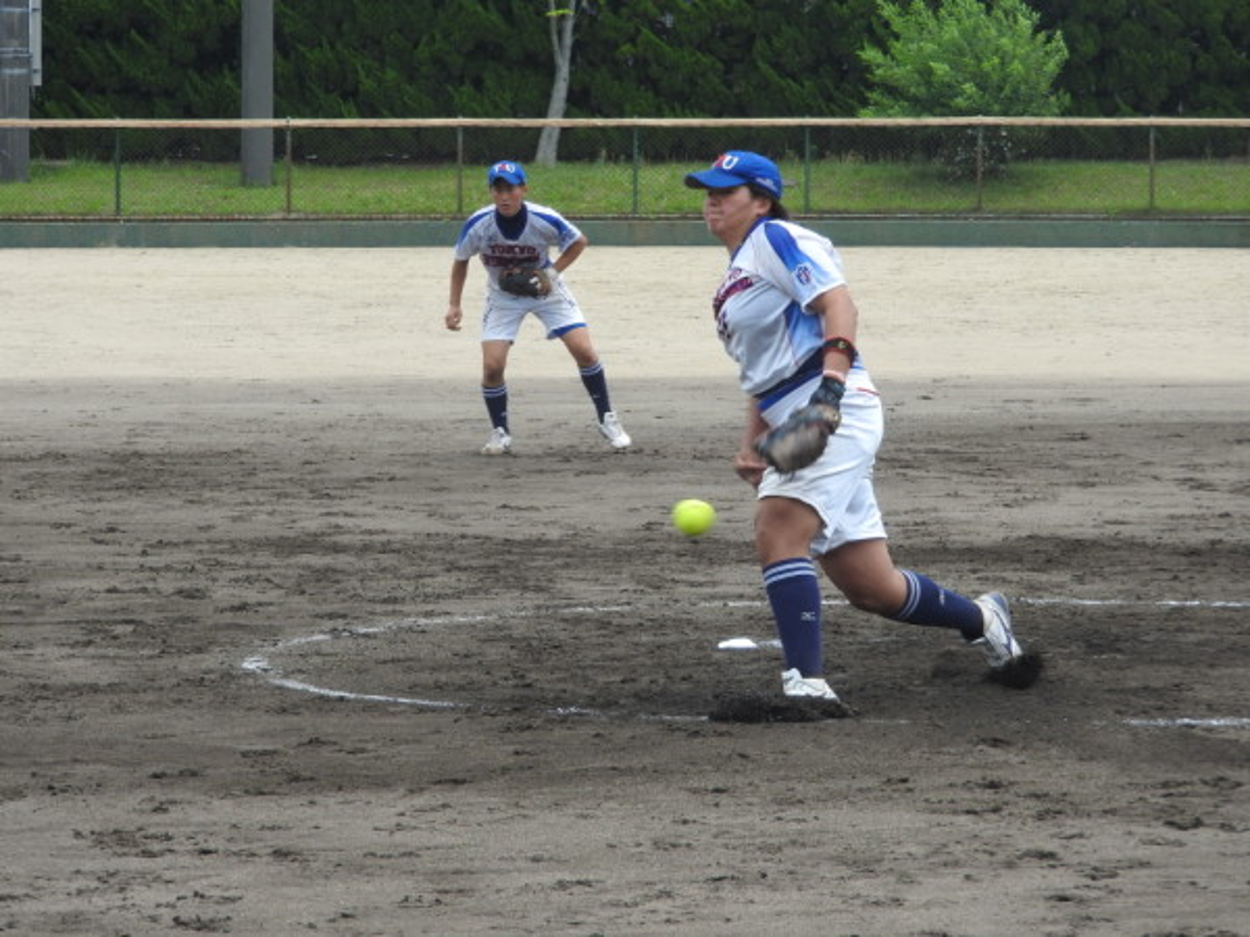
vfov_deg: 8.2
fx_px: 6500
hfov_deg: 11.0
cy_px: 468
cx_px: 625
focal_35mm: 180
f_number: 5.3
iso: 100
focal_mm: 32.2
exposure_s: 1/400
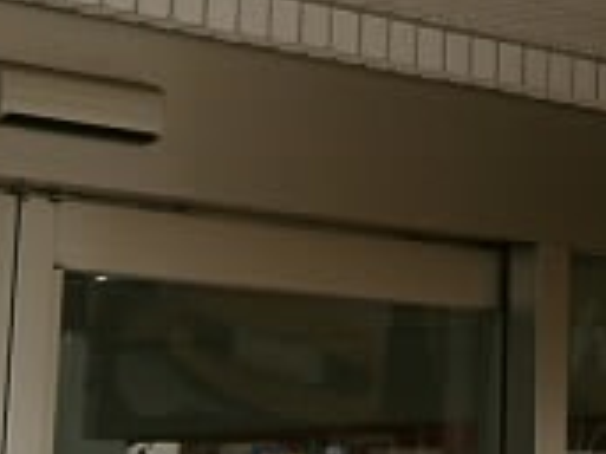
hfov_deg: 10.9
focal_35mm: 171
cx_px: 1038
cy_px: -247
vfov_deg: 8.5
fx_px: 2991
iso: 100
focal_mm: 8.1
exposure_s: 1/640
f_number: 3.8
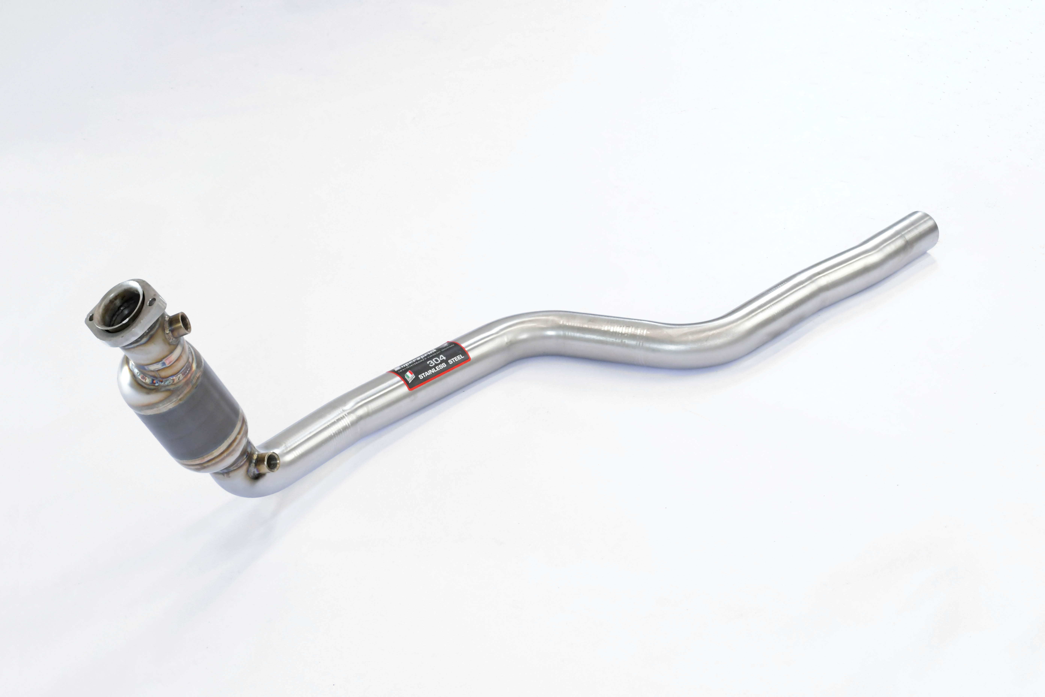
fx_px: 1945
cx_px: 522
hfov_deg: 30.1
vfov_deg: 20.3
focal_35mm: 67
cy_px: 348
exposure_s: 1/100
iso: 2500
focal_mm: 45
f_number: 13
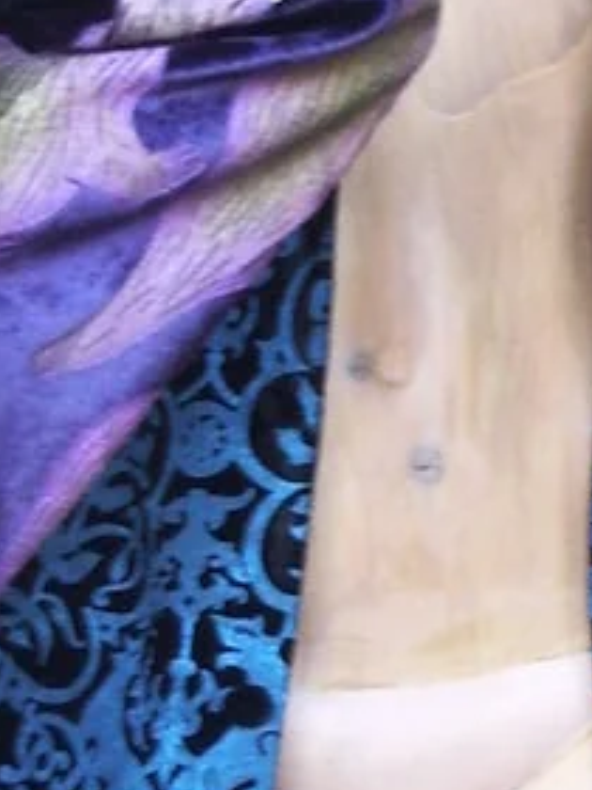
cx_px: 361
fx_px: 3648
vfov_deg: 12.3
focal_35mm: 160
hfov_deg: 9.3
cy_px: 403
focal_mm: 5.8
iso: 100
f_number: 2.6
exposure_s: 1/20
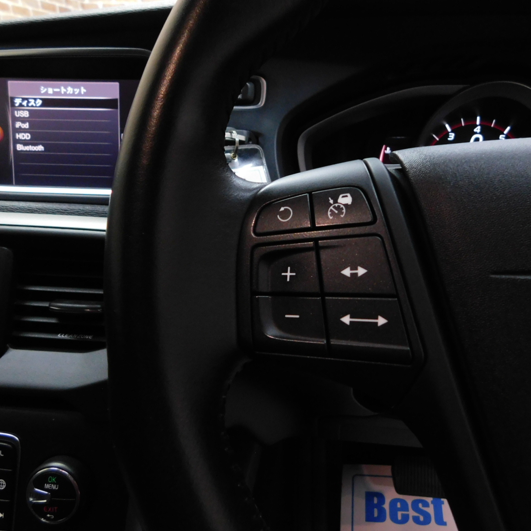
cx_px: 298
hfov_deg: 57.1
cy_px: 269
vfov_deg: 57.3
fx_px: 486
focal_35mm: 28
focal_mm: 4
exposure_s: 1/15
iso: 400
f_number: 3
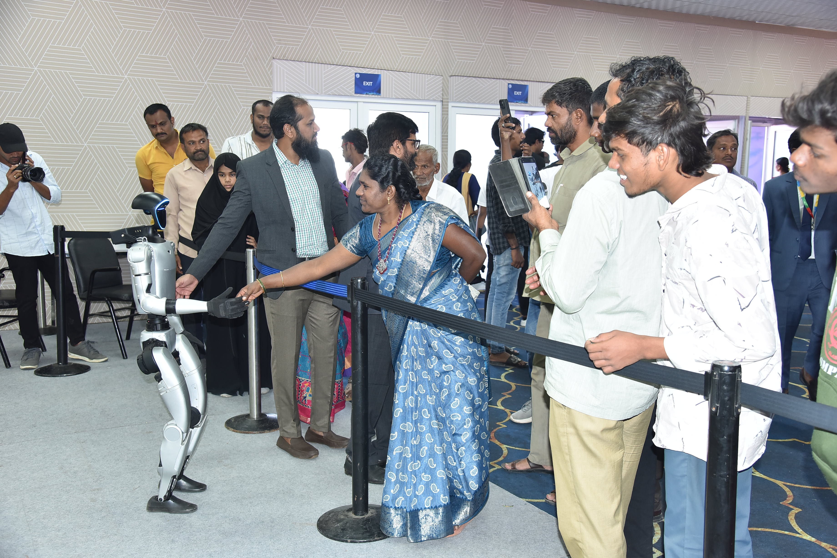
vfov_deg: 38.9
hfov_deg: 55.8
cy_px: 279
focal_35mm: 34
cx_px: 418
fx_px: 791
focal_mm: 34
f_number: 5.6
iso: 1250
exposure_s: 1/60
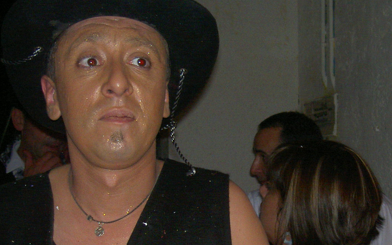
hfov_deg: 32.2
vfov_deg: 20.4
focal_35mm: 63
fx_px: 673
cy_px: 200
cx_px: 261
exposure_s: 1/59.5
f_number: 2.8
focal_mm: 8
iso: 100
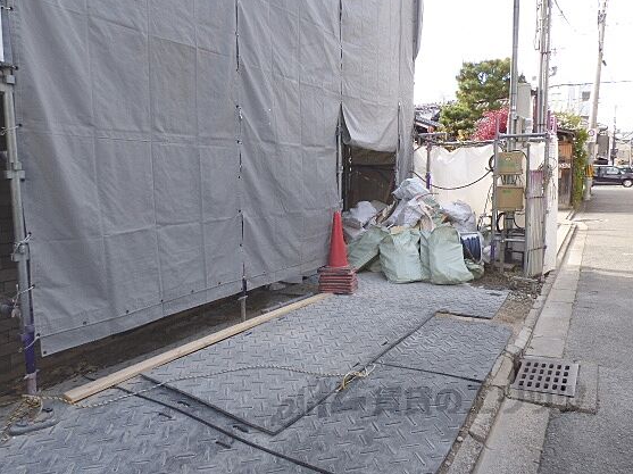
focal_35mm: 23
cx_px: 307
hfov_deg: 73.9
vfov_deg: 58.8
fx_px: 420
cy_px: 226
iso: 100
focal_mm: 3.58
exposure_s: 1/160
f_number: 2.8
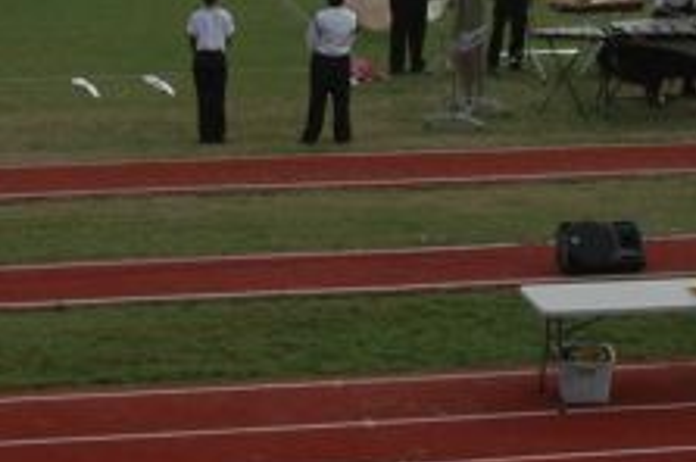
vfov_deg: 7.5
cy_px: -240
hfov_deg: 11.5
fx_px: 3456
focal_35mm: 179
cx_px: 471
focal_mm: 26
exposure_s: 1/125
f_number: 5.6
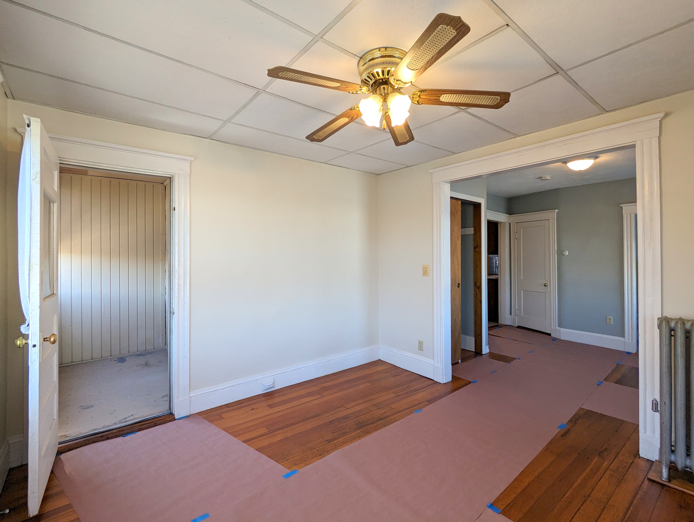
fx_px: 321
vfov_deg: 78.2
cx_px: 347
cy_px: 261
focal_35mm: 16
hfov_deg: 94.4
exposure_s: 1/120
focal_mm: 2.35
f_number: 2.2
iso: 79
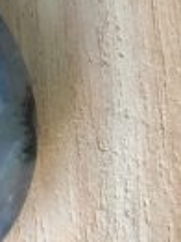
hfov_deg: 12.3
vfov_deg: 18.3
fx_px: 740
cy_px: 25
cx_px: -183
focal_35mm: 106
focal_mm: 4.77
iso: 280
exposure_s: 1/50
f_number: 1.75
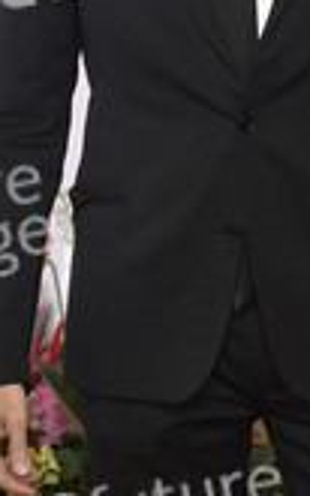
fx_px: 2598
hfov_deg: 6.8
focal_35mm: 192
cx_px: 226
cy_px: 87
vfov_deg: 10.9
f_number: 5
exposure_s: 1/250
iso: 640
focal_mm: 78
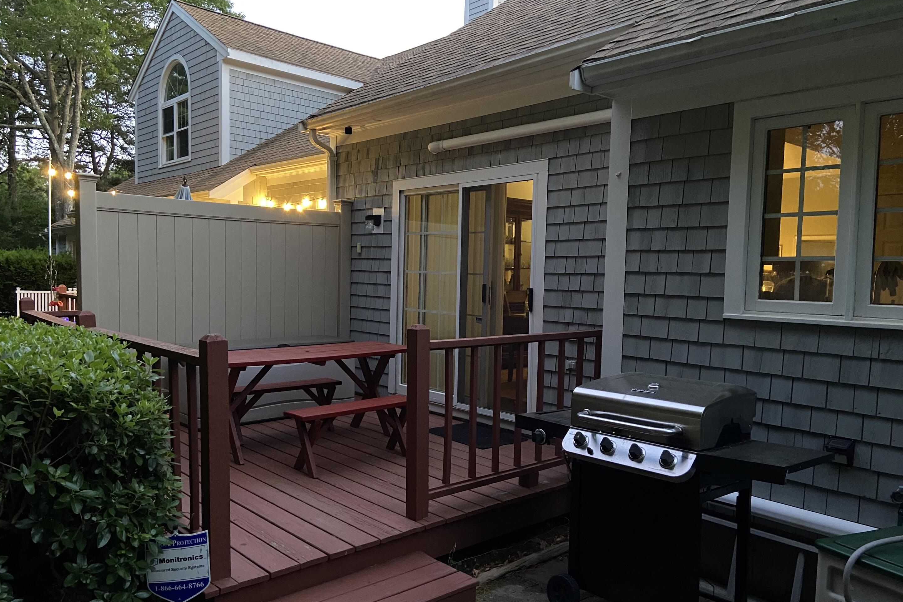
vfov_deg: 46.4
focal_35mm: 28
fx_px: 702
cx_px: 449
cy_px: 321
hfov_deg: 65.5
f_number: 1.8
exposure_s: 1/24
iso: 800
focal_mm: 4.25
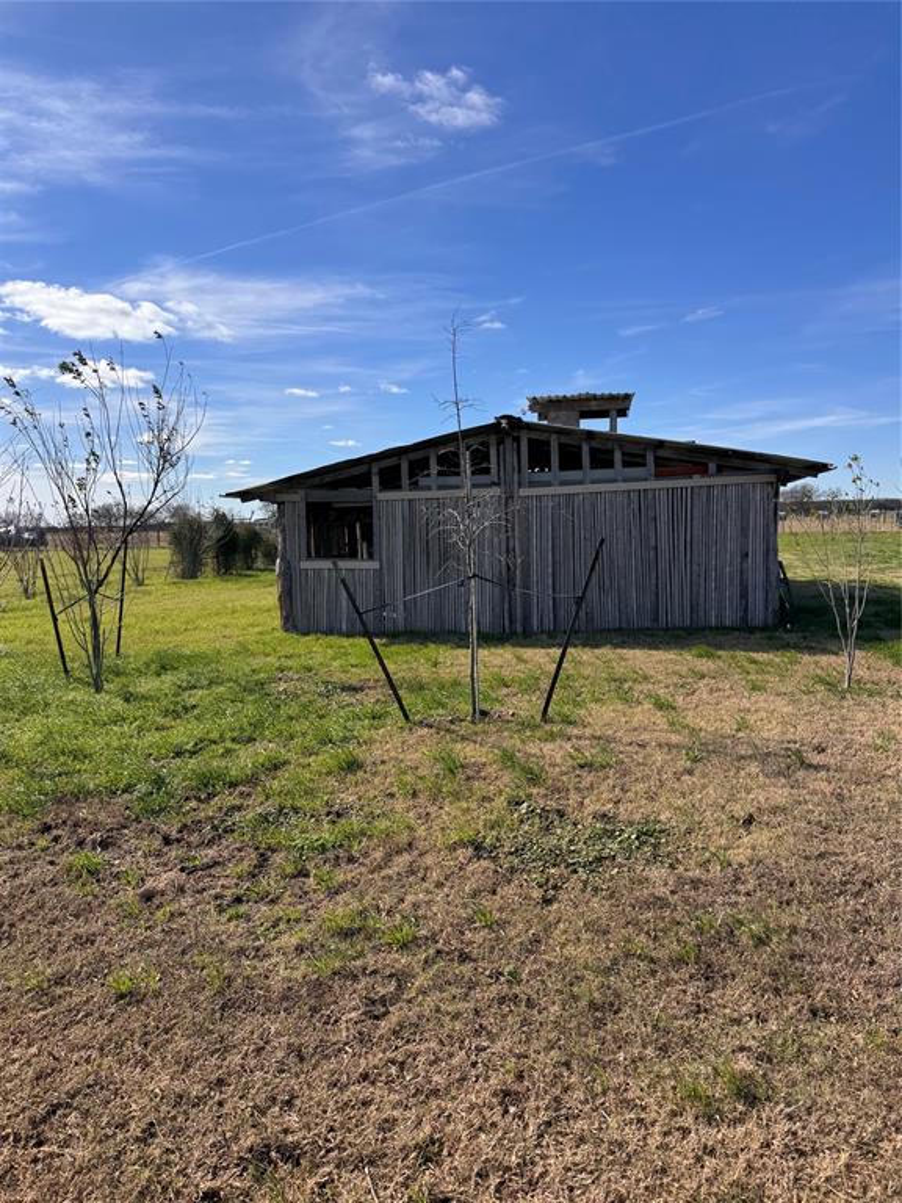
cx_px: 451
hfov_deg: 56.8
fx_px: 834
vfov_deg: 71.6
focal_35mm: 24
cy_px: 602
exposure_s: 1/4950
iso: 80
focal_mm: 6.76
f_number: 1.78
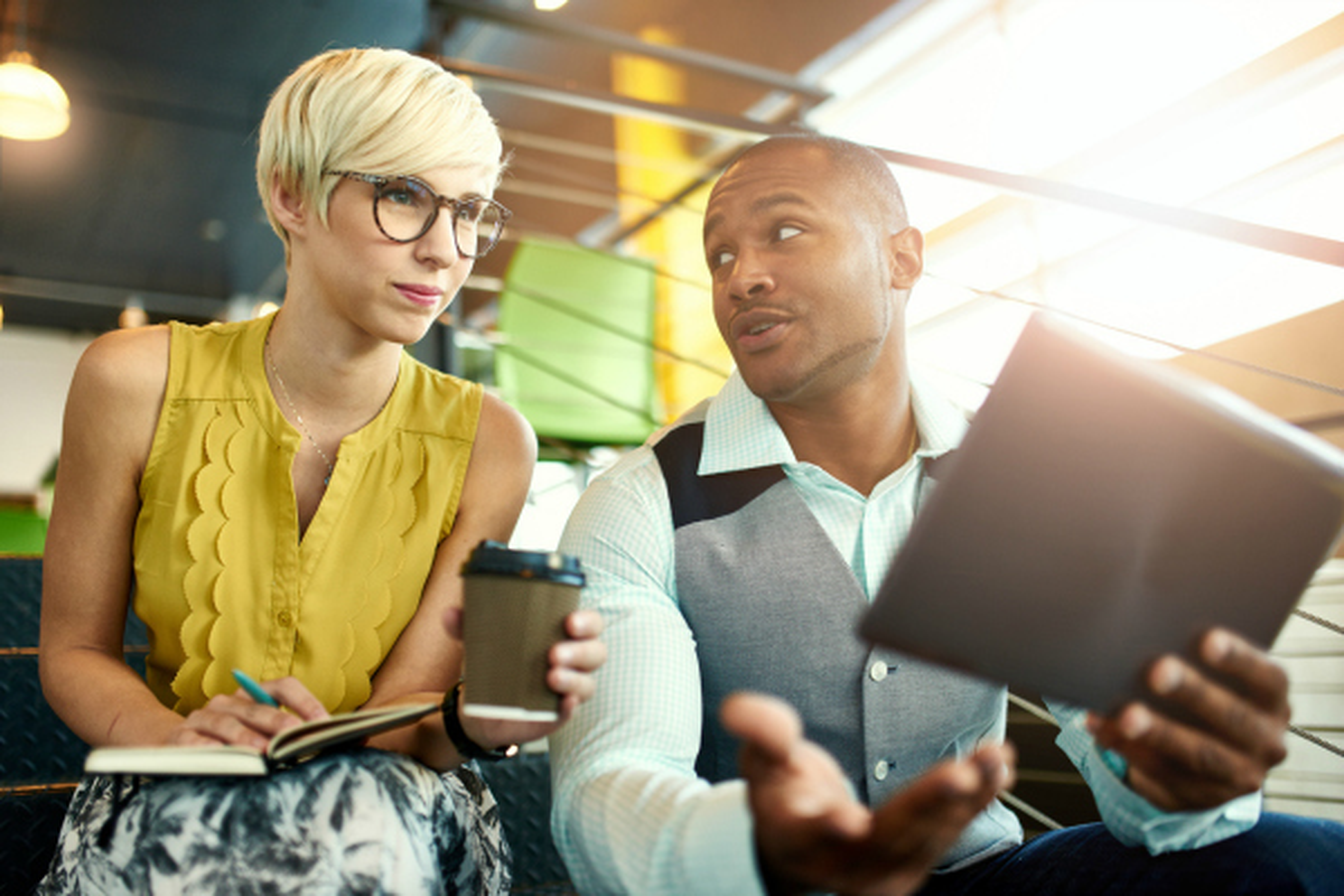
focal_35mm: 35
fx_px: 1307
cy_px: 448
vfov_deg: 37.9
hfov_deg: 54.4
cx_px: 672
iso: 400
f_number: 1.8
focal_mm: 35
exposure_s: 1/160
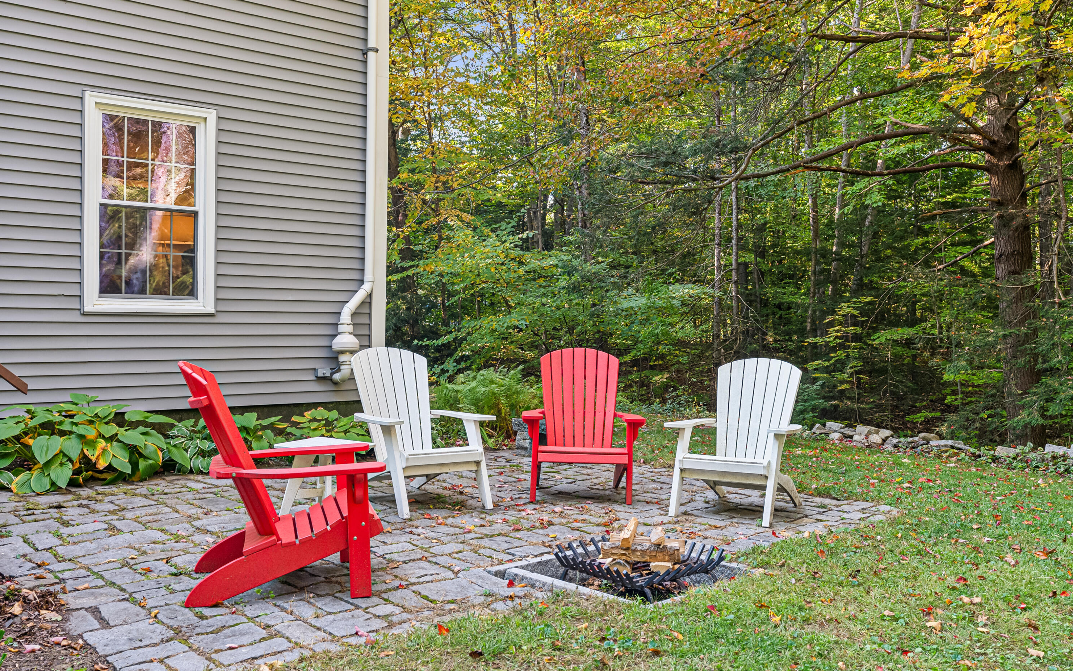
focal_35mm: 32
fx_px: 936
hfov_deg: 59.7
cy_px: 350
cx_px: 534
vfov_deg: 39.4
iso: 320
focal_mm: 31
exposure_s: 1/40
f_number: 7.1
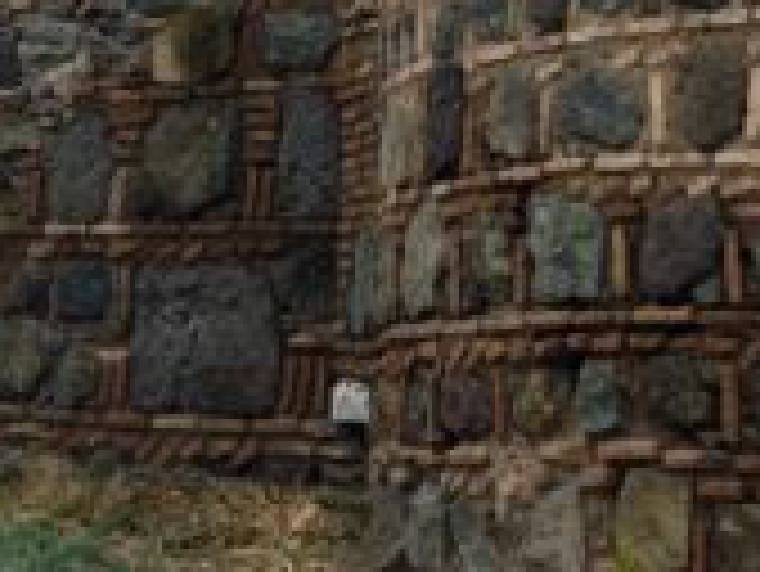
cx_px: 274
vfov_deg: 12.5
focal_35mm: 109
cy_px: -437
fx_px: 2395
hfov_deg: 18.0
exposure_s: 1/1421
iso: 50
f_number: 1.9
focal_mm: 6.92
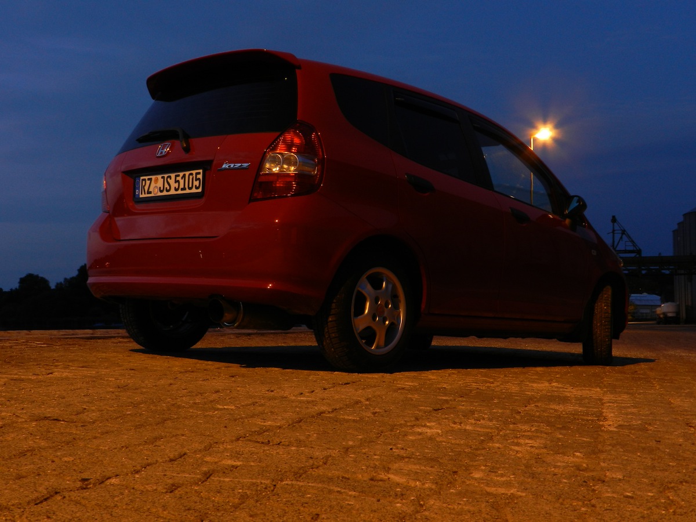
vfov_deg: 37.7
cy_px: 261
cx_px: 348
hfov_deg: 49.0
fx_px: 764
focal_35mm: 38
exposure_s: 4
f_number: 5
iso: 160
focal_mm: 6.7
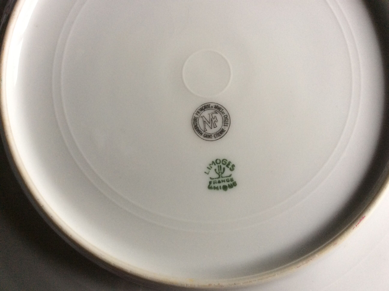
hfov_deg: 56.9
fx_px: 359
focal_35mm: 32
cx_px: 194
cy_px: 146
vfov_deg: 44.1
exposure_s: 1/25
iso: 80
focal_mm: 3.3
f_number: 2.4
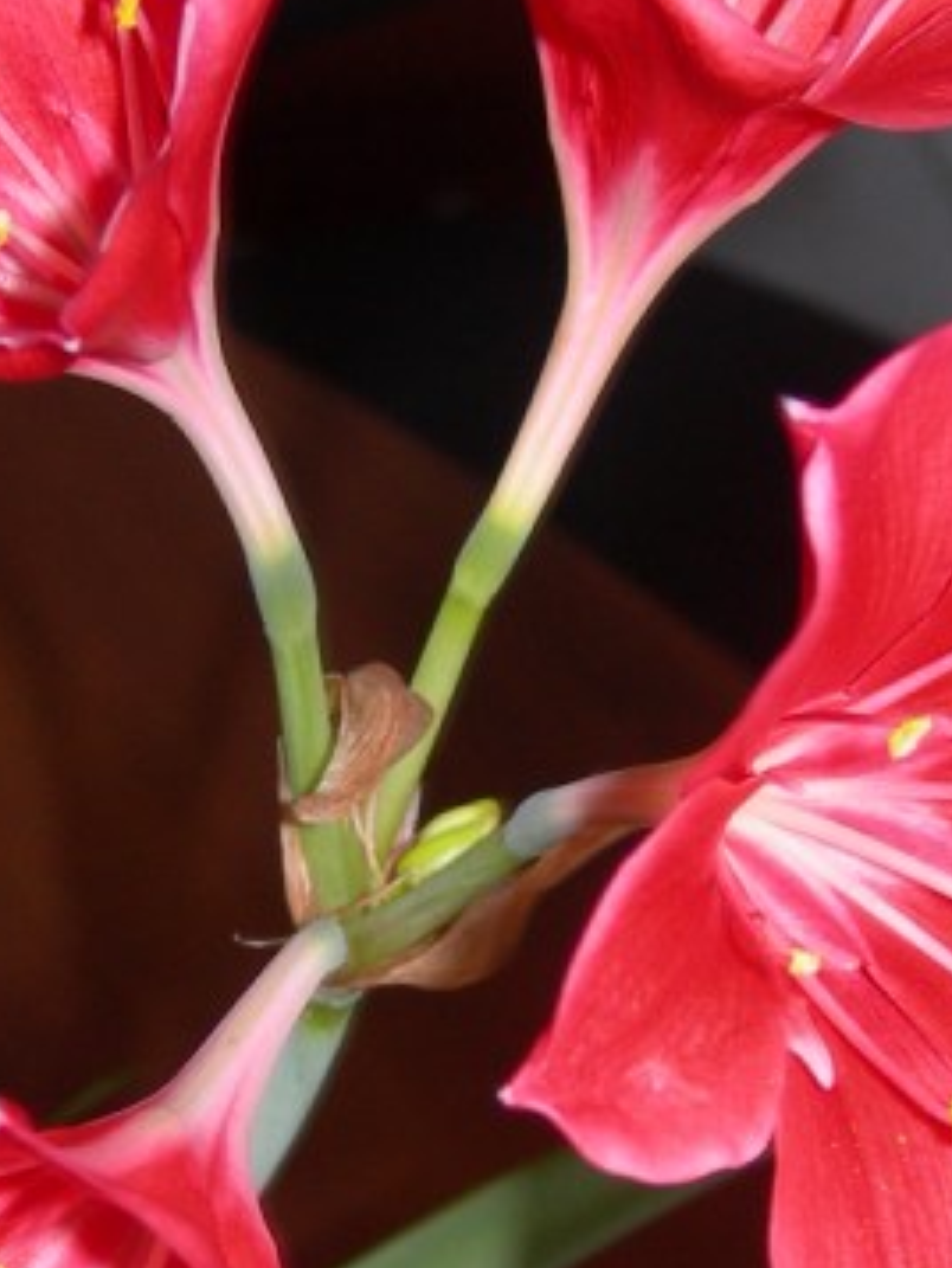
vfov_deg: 18.0
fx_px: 3995
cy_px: 735
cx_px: 234
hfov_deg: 13.5
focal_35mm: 109
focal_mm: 7.8
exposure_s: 1/60.1
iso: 50
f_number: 2.8
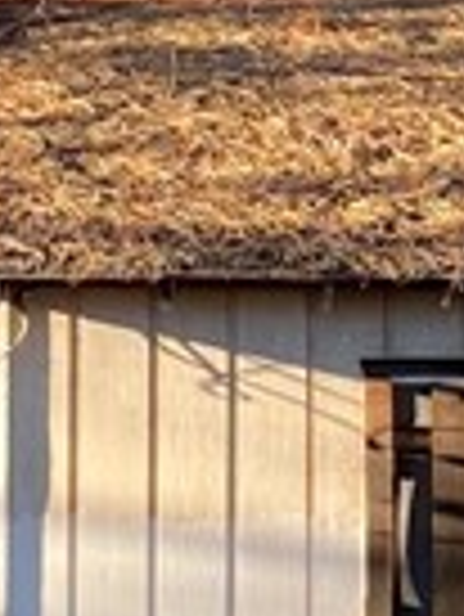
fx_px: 3462
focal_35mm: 194
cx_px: 518
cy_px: 81
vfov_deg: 10.1
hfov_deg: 7.6
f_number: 1.8
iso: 40
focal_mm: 4.25
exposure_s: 1/122
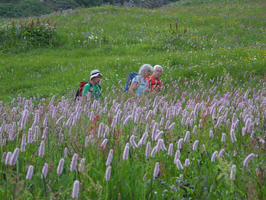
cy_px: 100
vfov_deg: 7.4
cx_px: 133
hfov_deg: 9.9
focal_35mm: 200
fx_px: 1537
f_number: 5.6
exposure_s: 1/160
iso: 100
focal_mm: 42.6
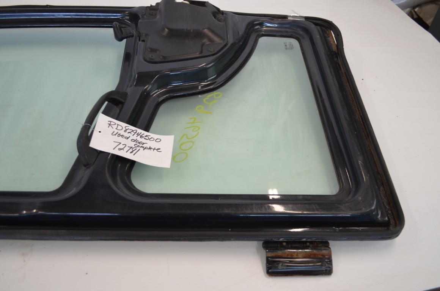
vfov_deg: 39.8
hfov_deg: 57.3
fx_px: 402
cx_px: 220
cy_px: 146
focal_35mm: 33
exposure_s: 1/80
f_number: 4.5
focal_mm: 22
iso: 400
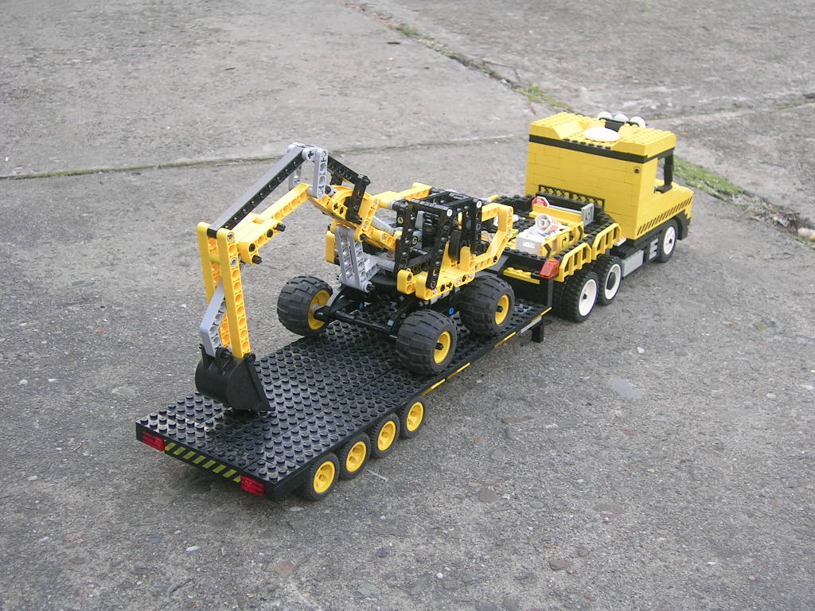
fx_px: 1130
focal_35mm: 48
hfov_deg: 39.7
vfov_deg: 30.3
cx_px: 408
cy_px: 306
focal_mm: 7.3
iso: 50
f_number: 3.1
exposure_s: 1/58.4
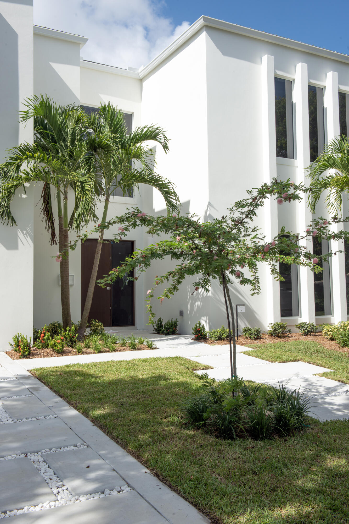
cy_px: 262
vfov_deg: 50.7
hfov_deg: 35.1
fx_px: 552
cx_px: 174
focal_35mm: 38
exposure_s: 1/125
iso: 160
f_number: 14
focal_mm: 38
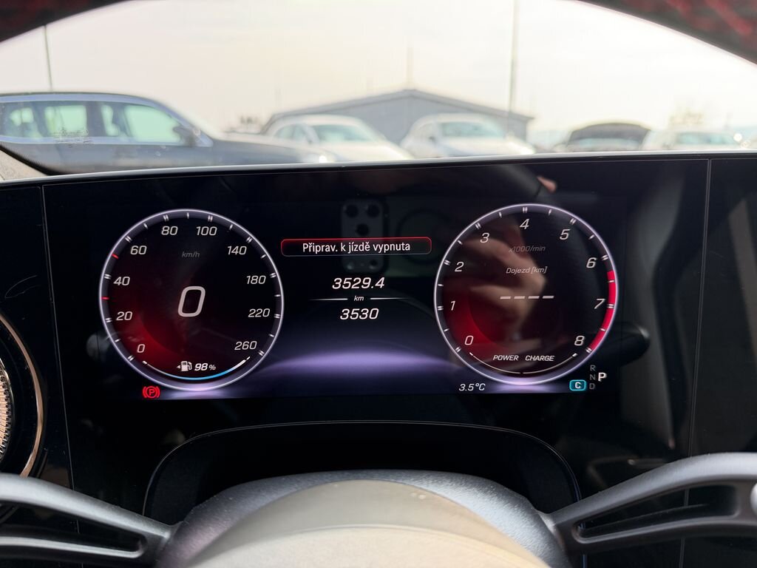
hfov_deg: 71.6
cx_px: 378
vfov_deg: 56.8
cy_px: 284
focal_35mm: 24
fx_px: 525
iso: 80
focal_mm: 6.76
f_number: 1.78
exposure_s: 1/367
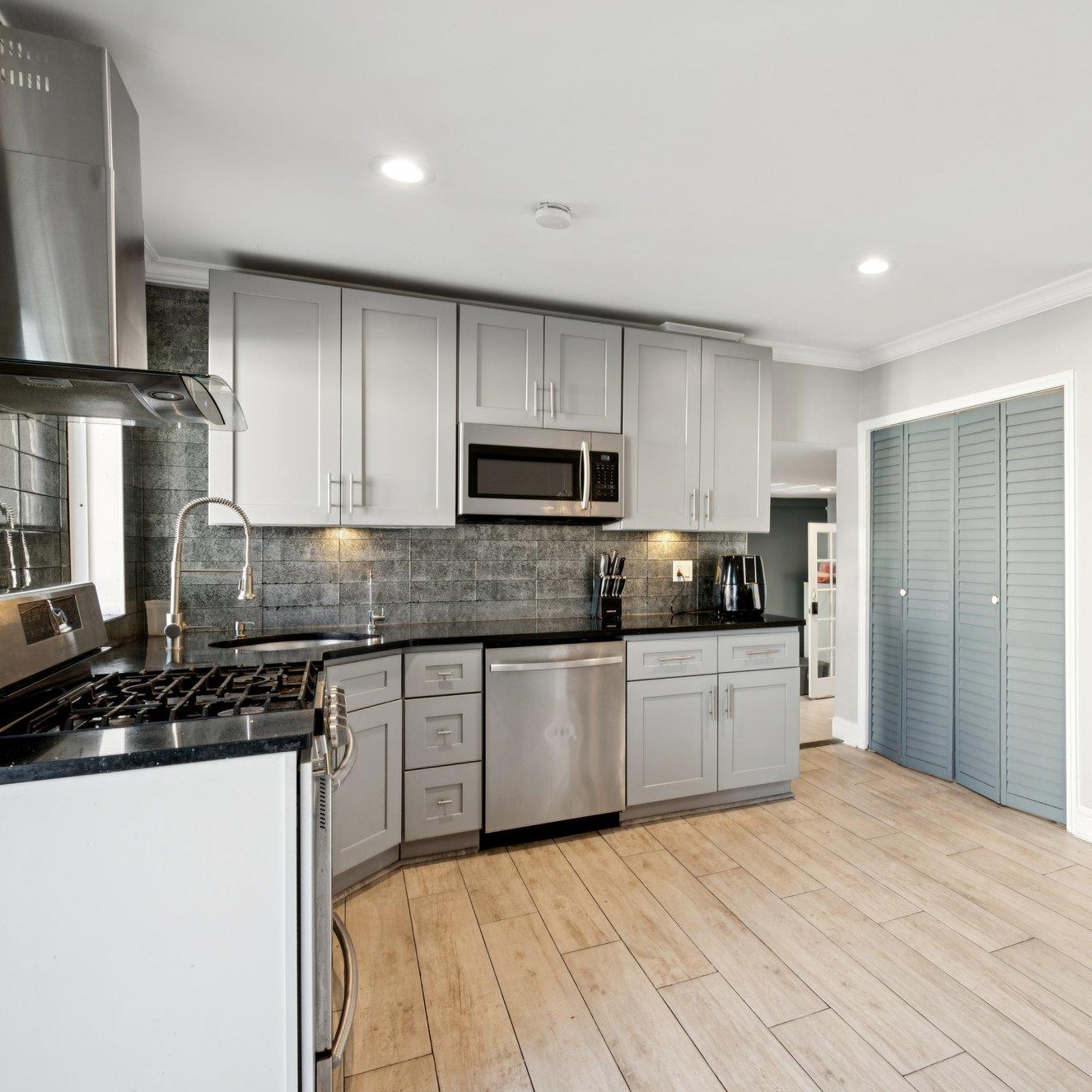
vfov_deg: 72.1
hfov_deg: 70.3
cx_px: 719
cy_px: 535
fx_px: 749
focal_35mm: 21
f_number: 8
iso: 400
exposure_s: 1/15
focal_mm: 16
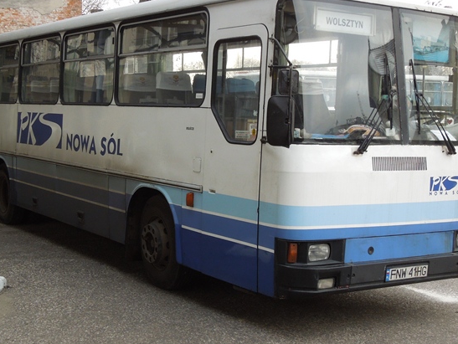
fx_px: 755
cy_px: 172
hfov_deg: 33.7
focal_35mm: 57
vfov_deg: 25.7
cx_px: 192
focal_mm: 7
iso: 250
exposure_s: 1/160
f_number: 3.8
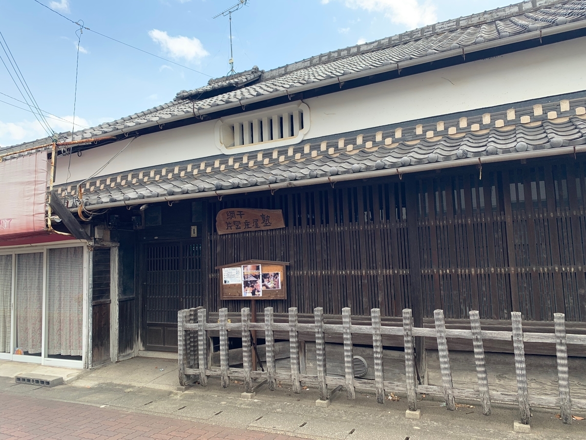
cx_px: 293
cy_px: 220
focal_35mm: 26
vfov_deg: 53.1
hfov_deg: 67.3
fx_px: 440
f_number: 1.8
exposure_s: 1/279
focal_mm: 4.25
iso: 25
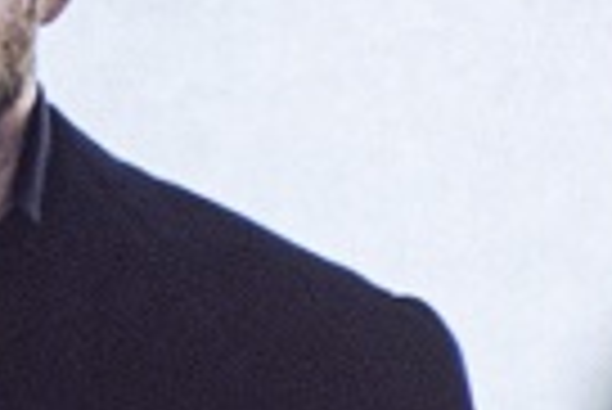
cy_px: 1016
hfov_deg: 2.7
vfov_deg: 1.8
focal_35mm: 771
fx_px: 13121
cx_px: 814
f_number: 4
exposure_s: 1/80
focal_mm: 105
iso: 1600
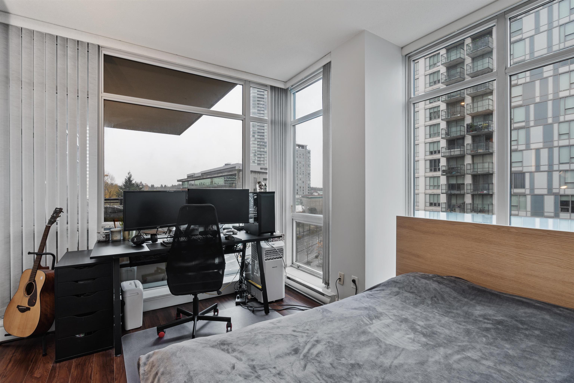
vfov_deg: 72.1
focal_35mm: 16
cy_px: 192
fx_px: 263
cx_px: 287
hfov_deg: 95.0
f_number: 9
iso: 100
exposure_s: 1.3
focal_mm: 11
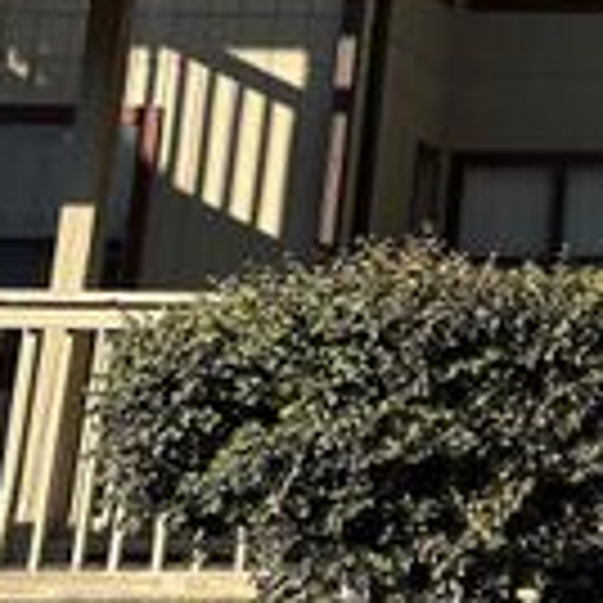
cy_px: -110
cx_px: 896
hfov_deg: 19.3
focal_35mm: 79
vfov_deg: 20.6
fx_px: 1557
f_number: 1.78
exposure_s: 1/2882
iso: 80
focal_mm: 6.86
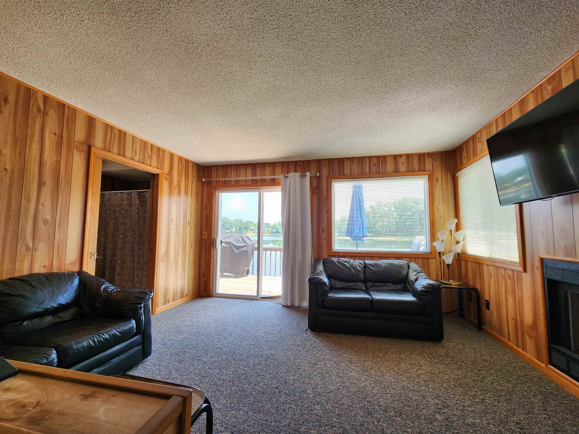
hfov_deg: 106.2
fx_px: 217
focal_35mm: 13
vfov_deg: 89.9
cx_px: 290
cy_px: 217
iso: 50
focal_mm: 2.2
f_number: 2.2
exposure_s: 1/60
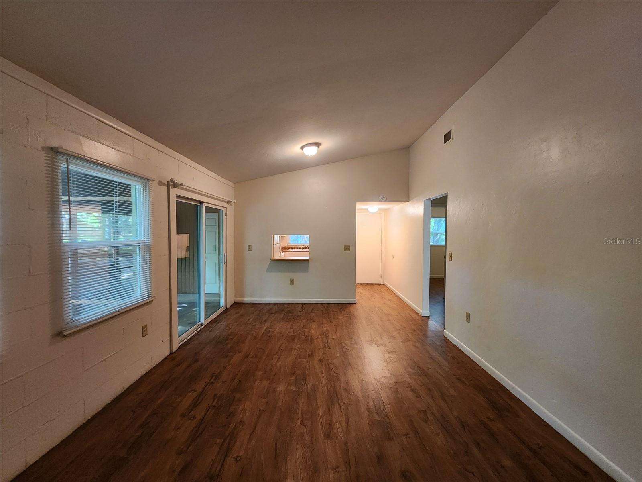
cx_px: 321
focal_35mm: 13
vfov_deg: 89.9
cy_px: 241
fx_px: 241
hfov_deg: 106.2
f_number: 2.2
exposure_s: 1/30
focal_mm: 2.2
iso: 500
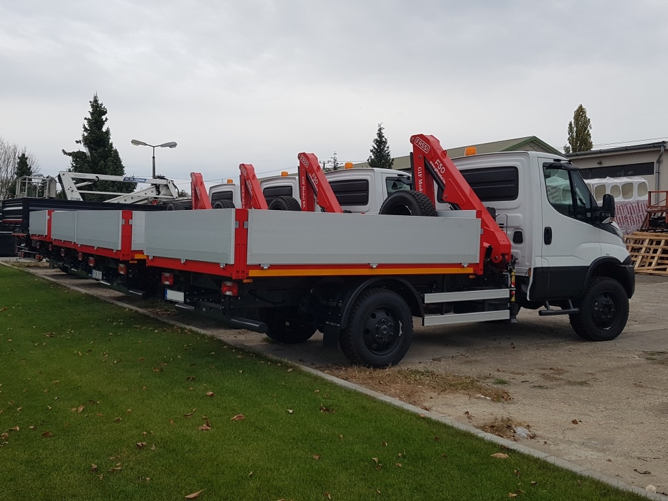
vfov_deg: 53.1
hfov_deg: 67.3
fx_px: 502
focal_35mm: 26
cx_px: 334
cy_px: 250
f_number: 1.7
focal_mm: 4.2
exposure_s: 1/620
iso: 50
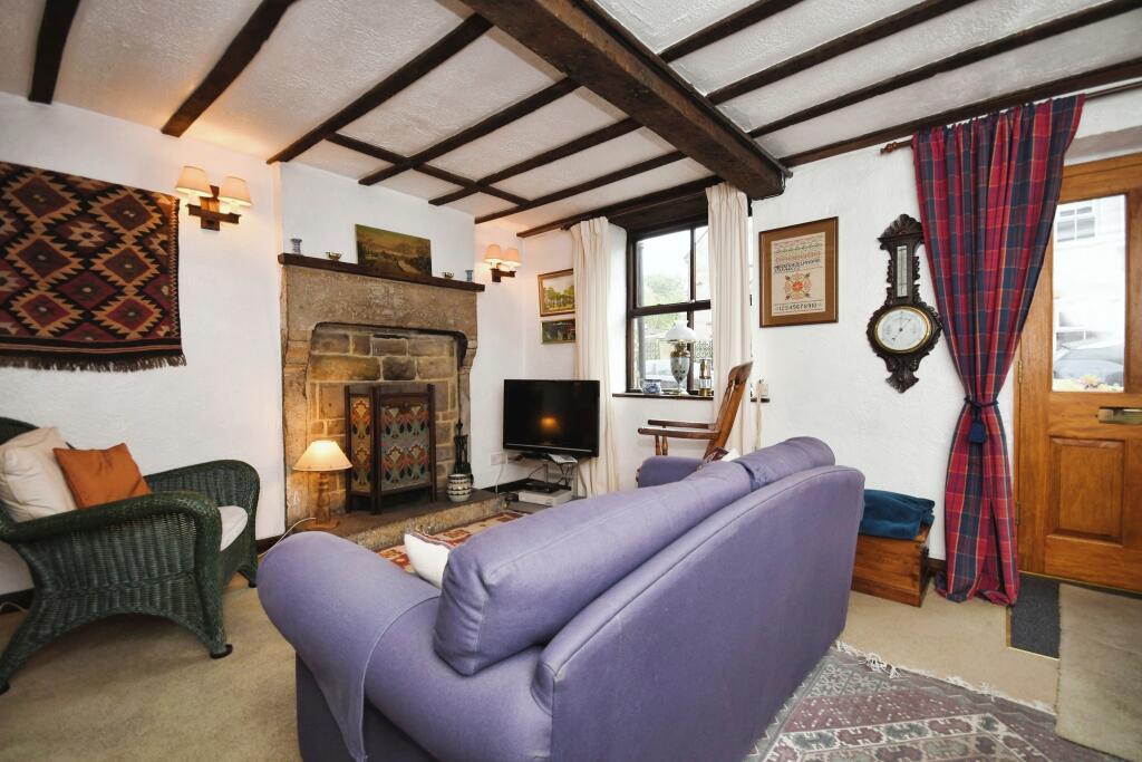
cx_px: 571
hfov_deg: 100.4
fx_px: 476
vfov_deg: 77.3
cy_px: 381
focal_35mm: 15
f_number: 8
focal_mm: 10
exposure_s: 1/60
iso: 400
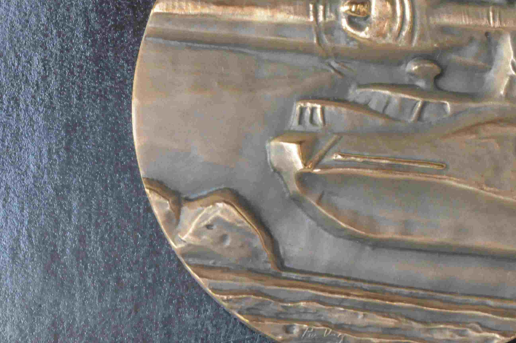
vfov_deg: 7.9
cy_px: 107
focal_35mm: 174
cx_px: 405
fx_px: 2491
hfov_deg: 11.8
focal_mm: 70
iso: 3200
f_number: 22
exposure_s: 1/15
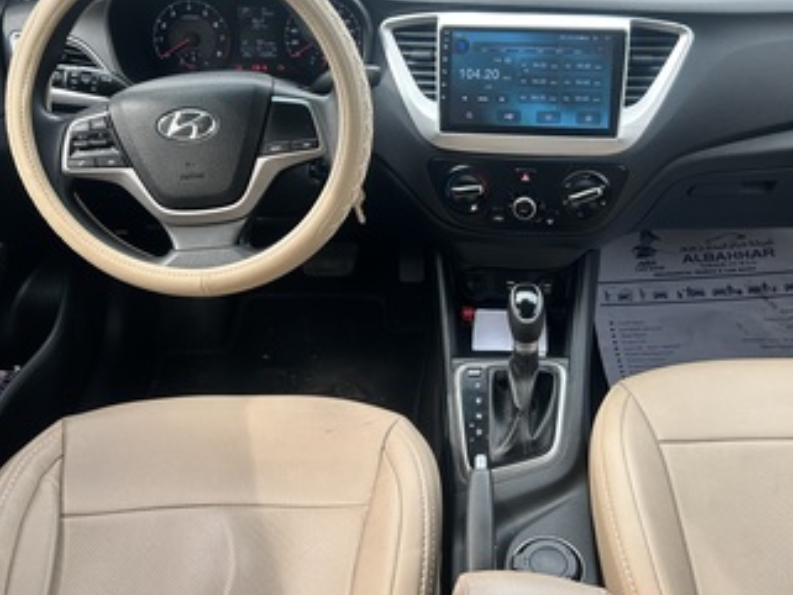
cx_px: 471
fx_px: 848
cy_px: 248
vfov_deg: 38.6
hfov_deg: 49.8
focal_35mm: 37
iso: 40
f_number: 1.5
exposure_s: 1/205
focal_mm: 5.7
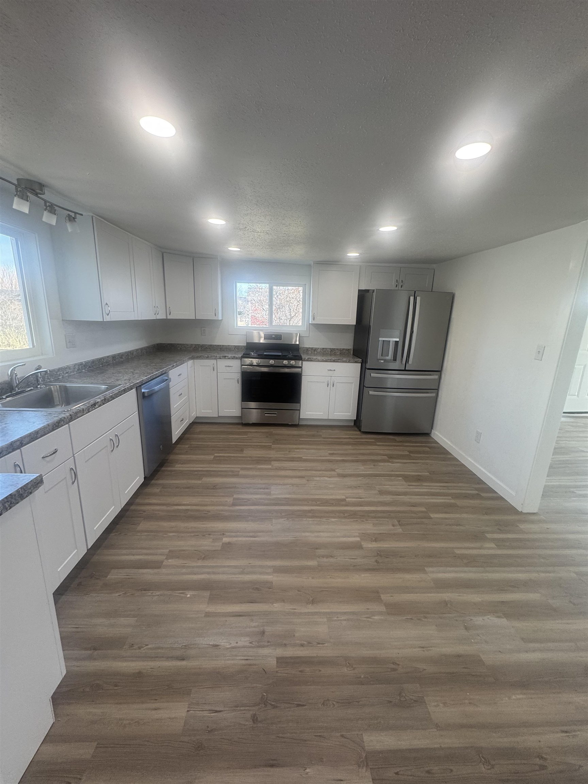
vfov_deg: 102.1
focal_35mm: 14
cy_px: 392
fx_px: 317
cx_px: 294
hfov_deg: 85.7
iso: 100
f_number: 2.2
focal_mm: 2.22
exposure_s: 1/120
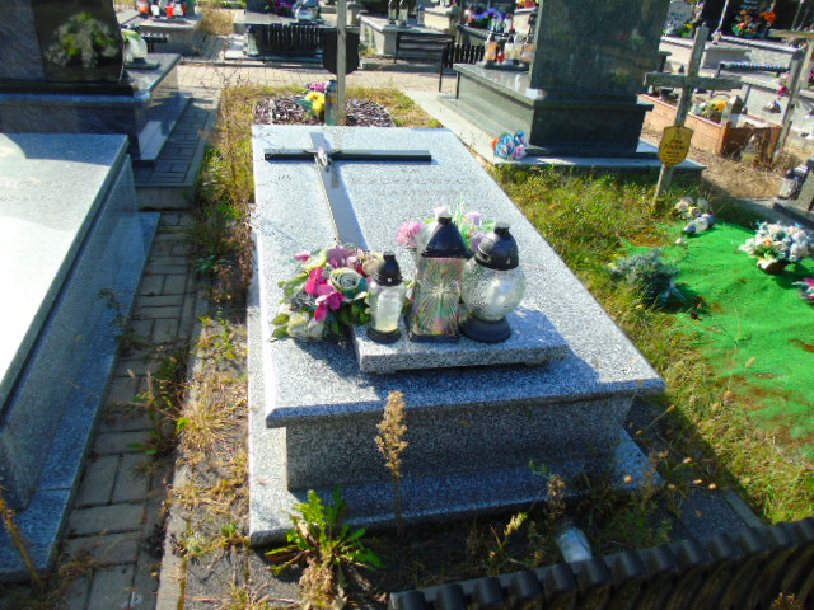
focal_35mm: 25
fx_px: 588
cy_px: 305
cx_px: 407
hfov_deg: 69.4
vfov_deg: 54.9
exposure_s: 1/400
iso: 80
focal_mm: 4.4
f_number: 3.4
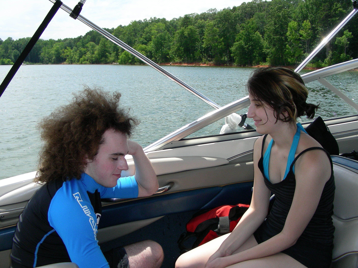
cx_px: 179
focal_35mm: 38
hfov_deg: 49.0
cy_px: 134
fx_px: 393
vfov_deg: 37.7
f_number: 4
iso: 50
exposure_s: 1/620
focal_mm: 6.3
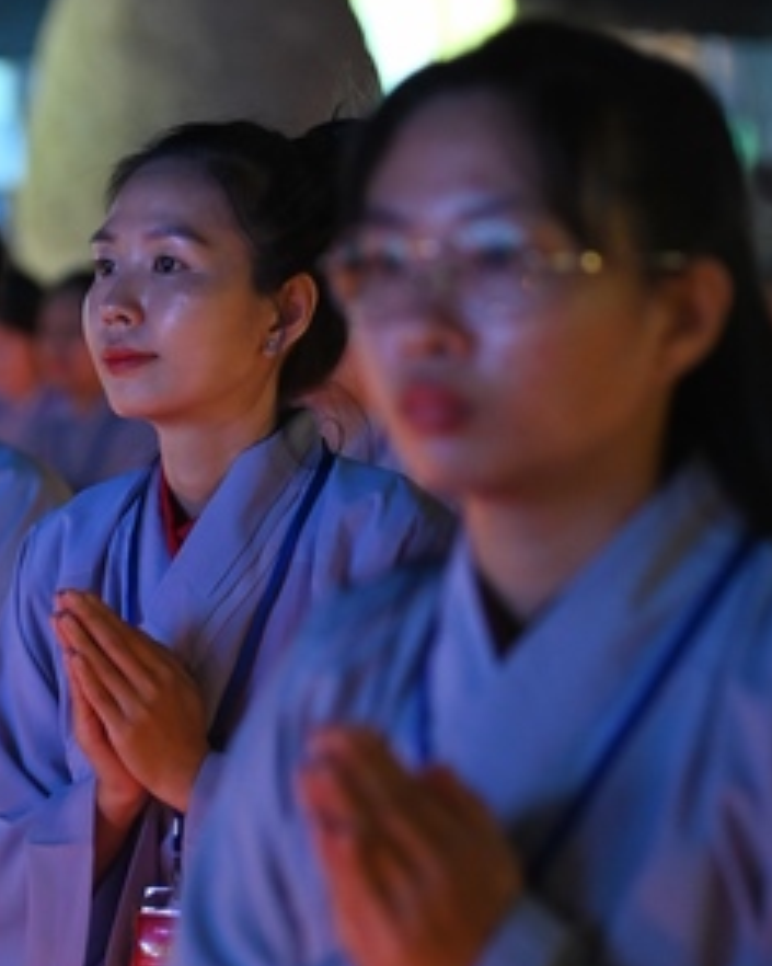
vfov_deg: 7.8
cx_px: 181
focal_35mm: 249
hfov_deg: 6.2
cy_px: 559
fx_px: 7115
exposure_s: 1/30
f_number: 4
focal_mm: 120
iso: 4000
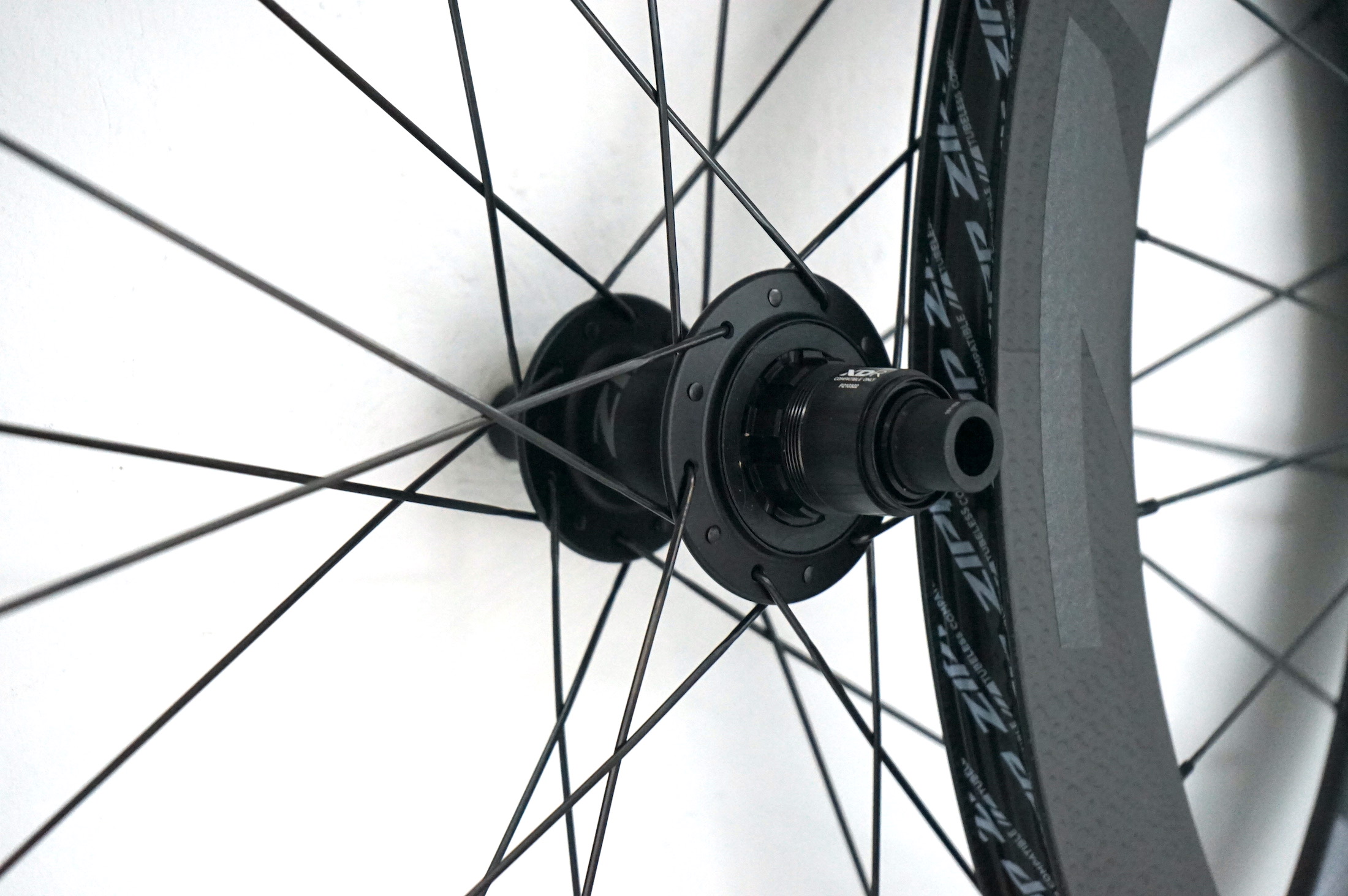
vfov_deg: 19.4
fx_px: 2619
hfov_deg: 28.9
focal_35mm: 70
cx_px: 674
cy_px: 448
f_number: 5.6
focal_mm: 70
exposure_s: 1/160
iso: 4000
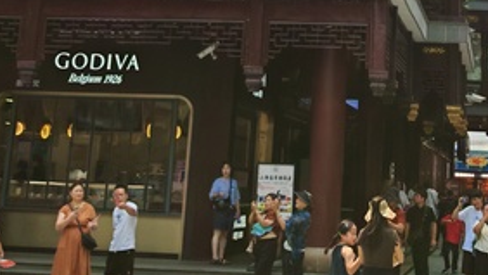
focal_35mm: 95
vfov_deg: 11.6
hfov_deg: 22.2
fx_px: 1230
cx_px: 365
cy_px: -254
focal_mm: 6.83
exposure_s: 1/7300
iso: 100
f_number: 2
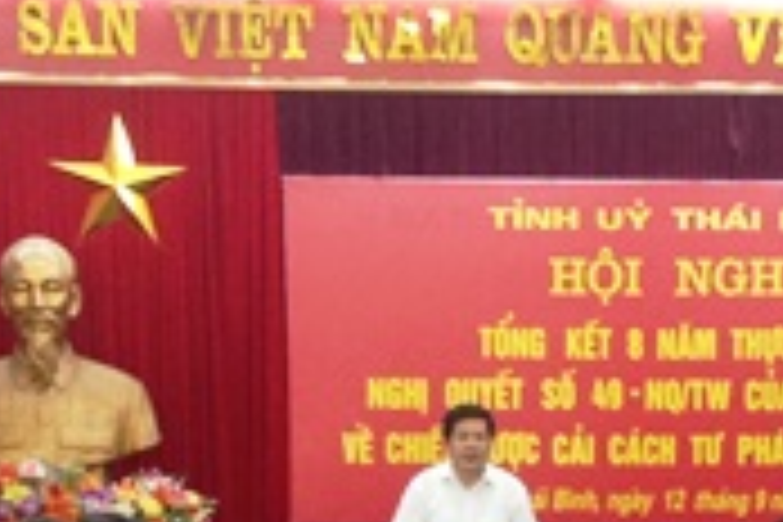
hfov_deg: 15.2
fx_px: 2914
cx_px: 585
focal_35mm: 134
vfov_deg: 9.8
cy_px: 882
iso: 125
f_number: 2.4
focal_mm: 4.28
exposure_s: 1/15
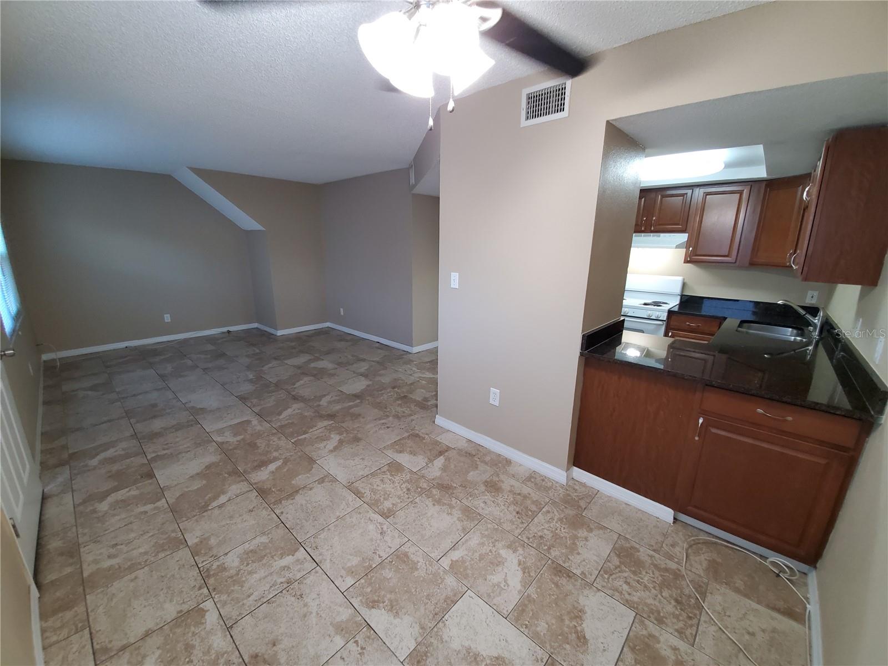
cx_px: 444
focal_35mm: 13
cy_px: 333
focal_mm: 1.8
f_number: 2.2
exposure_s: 1/40
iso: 400
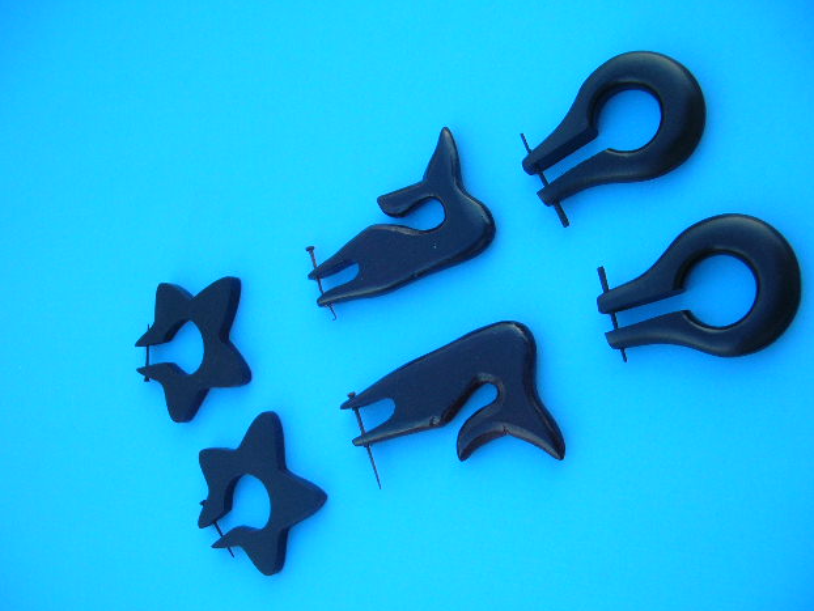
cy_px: 311
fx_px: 847
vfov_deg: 39.7
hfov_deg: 51.3
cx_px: 408
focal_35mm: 36
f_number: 2.8
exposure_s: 1/93.7
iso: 50
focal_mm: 5.8
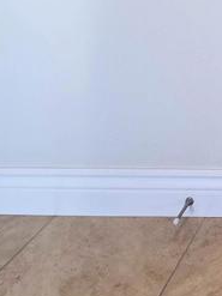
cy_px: -138
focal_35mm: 54
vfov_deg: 26.6
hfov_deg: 20.6
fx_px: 462
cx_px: 378
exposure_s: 1/120
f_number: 2.2
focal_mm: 2.2
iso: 125
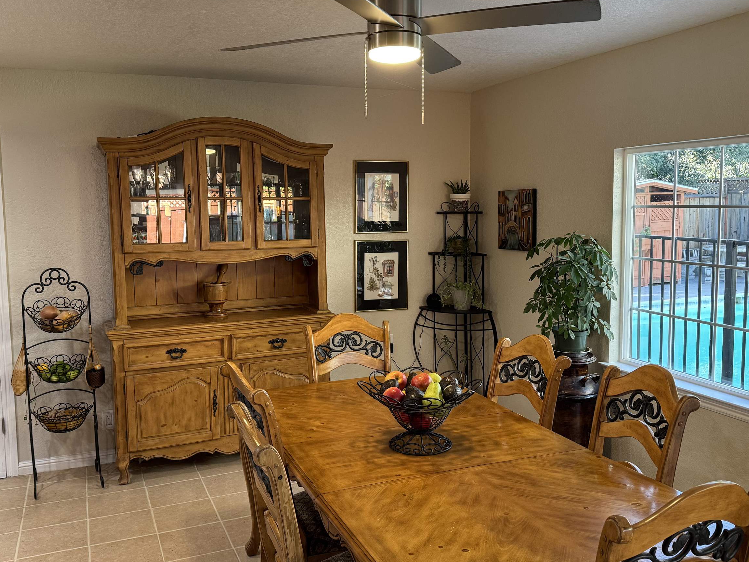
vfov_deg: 44.1
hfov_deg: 56.8
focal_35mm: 32
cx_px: 377
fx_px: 692
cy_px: 266
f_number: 1.78
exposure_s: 1/120
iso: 200
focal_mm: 6.76
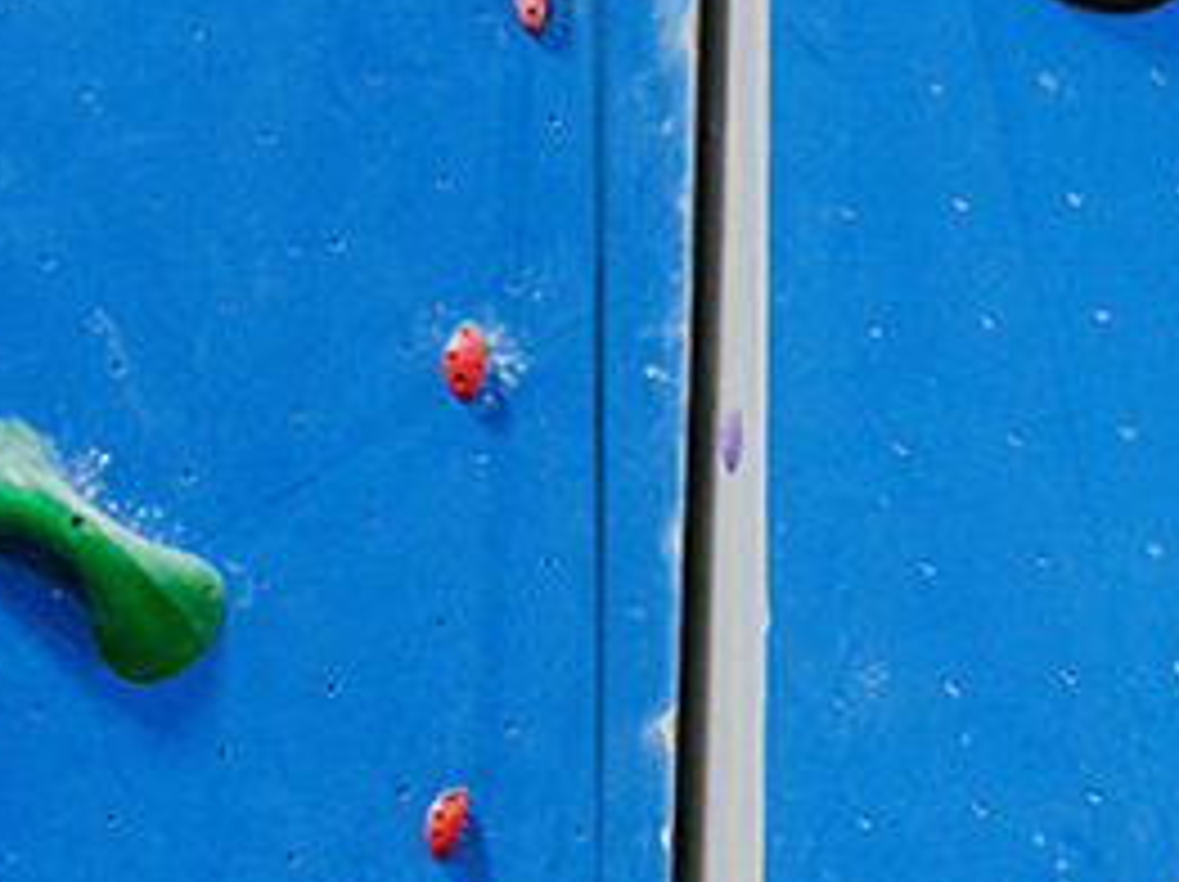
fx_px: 8065
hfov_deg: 8.1
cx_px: 2160
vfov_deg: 6.2
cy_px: 1274
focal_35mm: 237
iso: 2000
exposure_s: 1/250
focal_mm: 42
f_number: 2.8
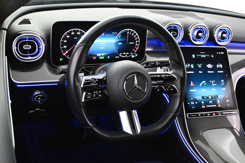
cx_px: 122
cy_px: 82
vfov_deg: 33.6
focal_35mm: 40
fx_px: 270
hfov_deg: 48.7
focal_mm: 26.5
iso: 5600
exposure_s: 1/40
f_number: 4.5
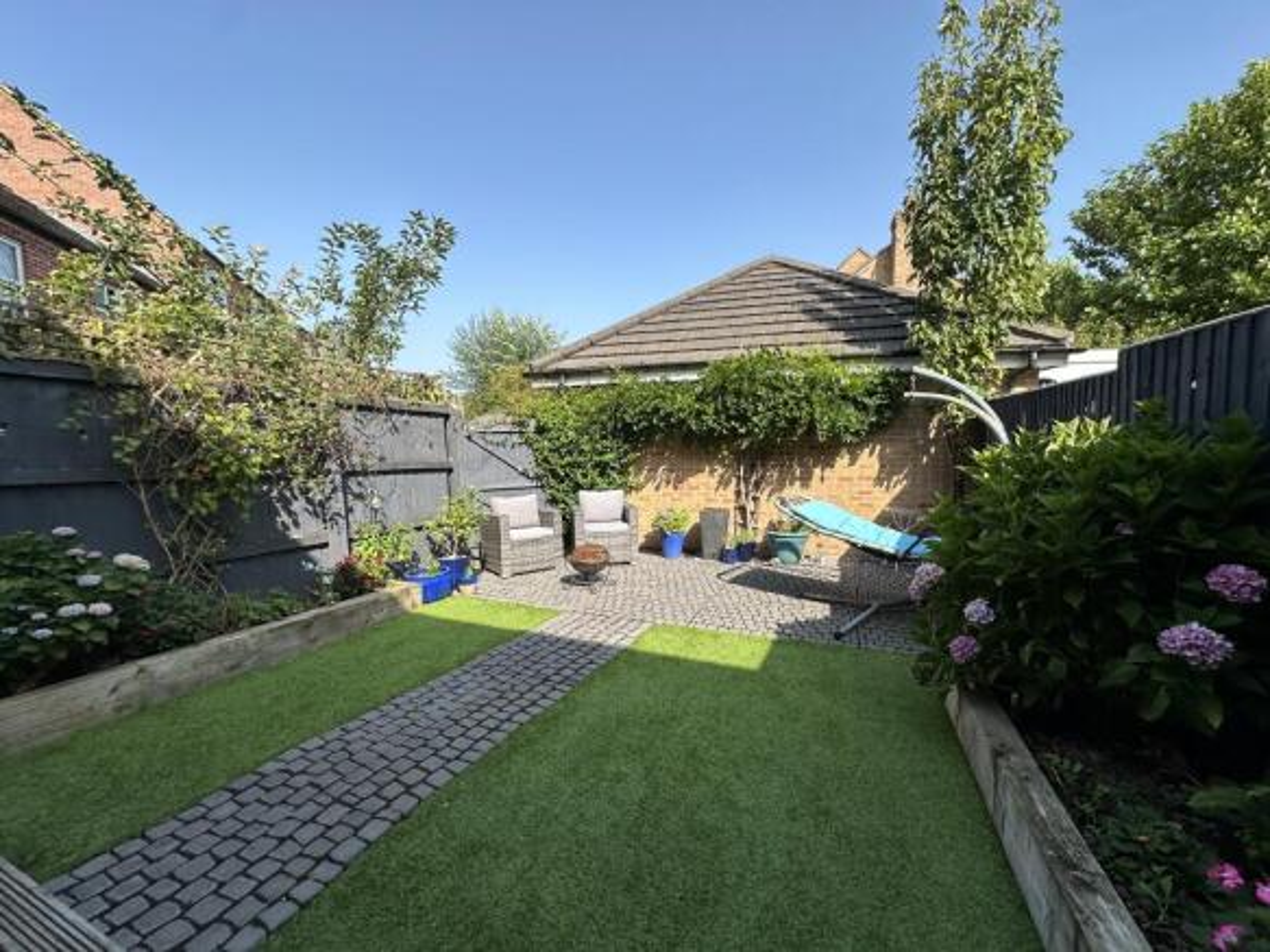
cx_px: 635
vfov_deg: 85.7
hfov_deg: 102.1
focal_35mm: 14
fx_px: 514
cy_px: 476
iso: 50
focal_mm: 2.22
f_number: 2.2
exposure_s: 1/1114
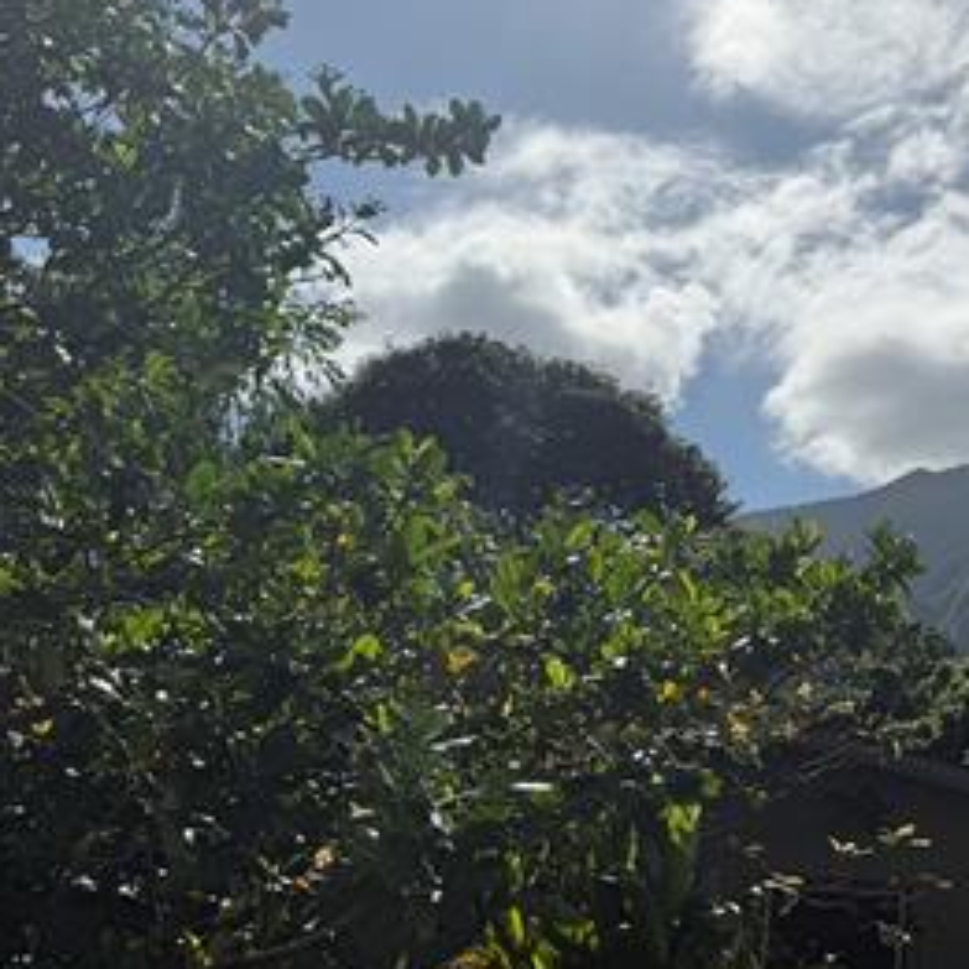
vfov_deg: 32.8
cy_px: 475
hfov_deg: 30.7
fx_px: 1647
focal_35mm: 52
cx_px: 947
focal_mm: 6.76
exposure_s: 1/17544
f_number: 1.78
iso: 64
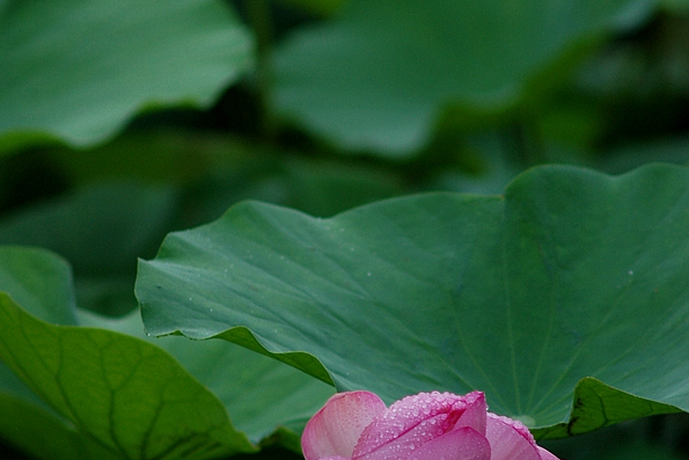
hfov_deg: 4.3
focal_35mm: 476
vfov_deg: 2.9
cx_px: 344
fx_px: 9112
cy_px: 213
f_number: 4.5
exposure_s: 1/200
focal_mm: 210
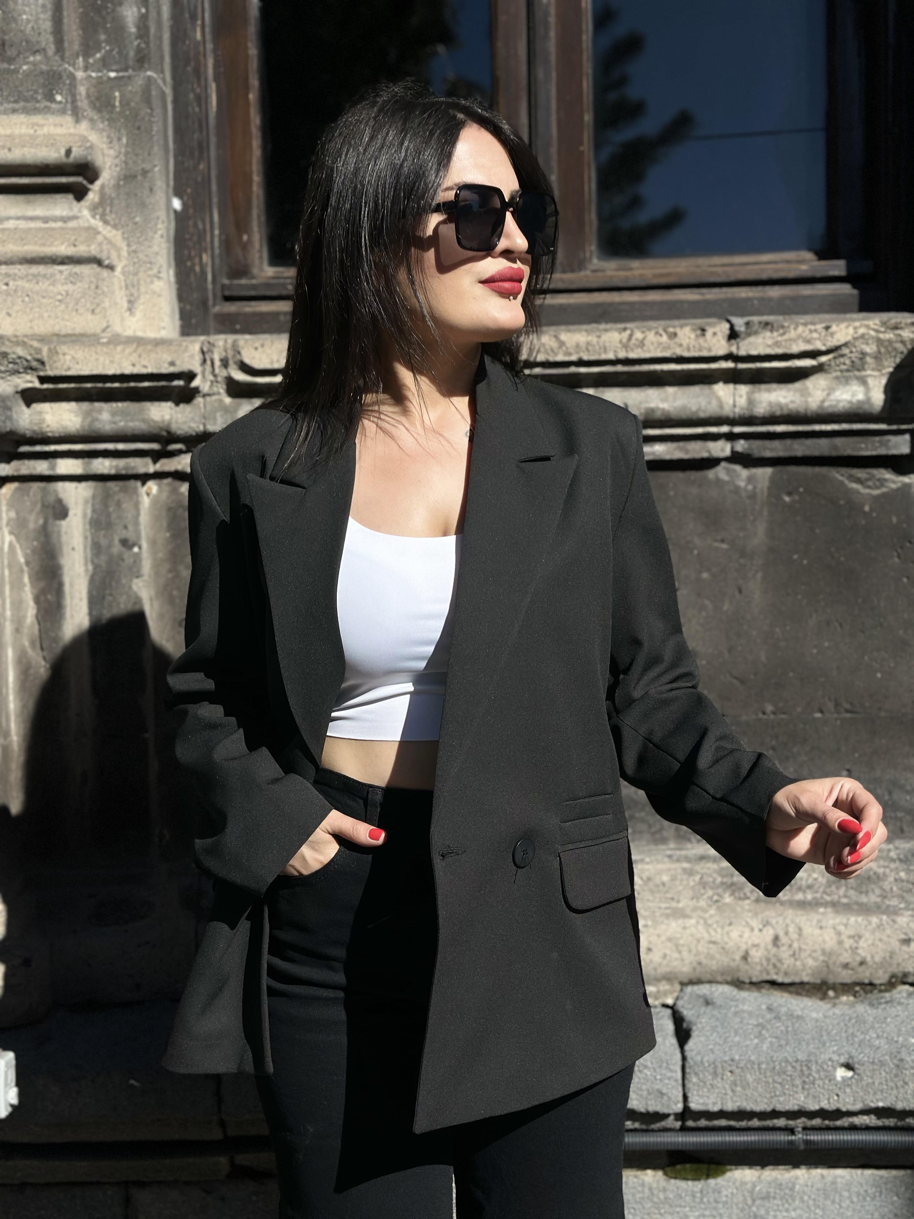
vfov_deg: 39.7
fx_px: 1690
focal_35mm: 48
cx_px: 457
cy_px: 610
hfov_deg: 30.3
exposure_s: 1/7634
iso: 100
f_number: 1.78
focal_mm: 6.86
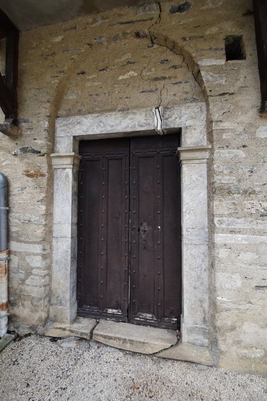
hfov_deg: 77.4
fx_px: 167
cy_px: 200
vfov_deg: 100.4
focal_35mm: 15
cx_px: 134
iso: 400
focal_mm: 10
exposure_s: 1/160
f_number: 6.3
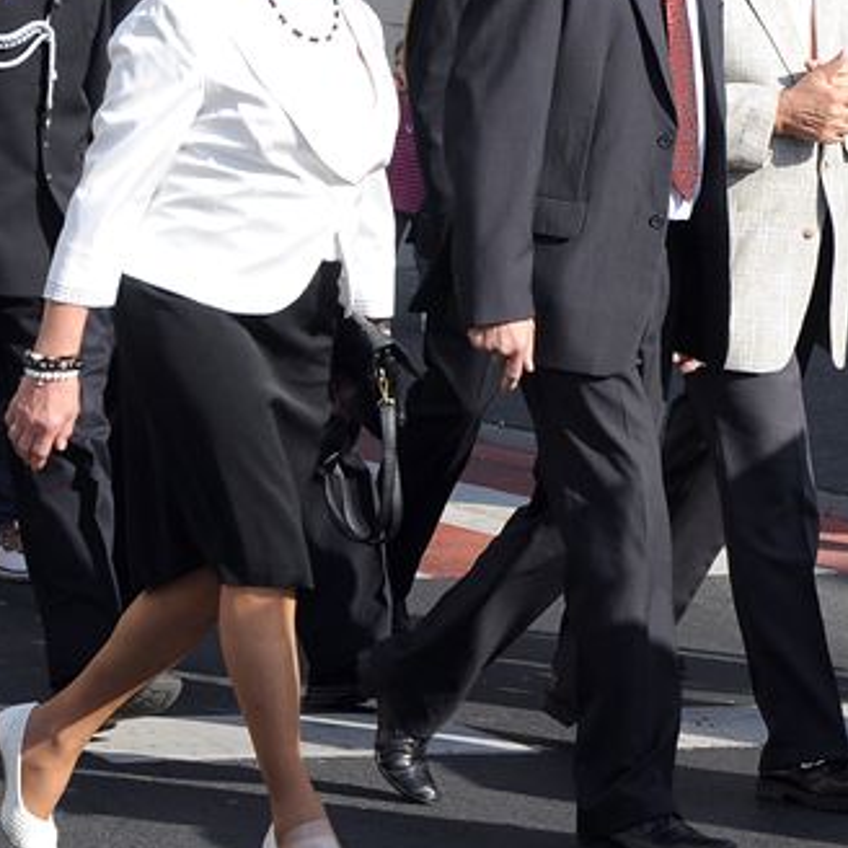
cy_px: 239
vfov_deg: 7.6
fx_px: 6402
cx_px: 923
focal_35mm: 231
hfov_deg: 7.5
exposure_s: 1/800
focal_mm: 70
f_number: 7.1
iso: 400
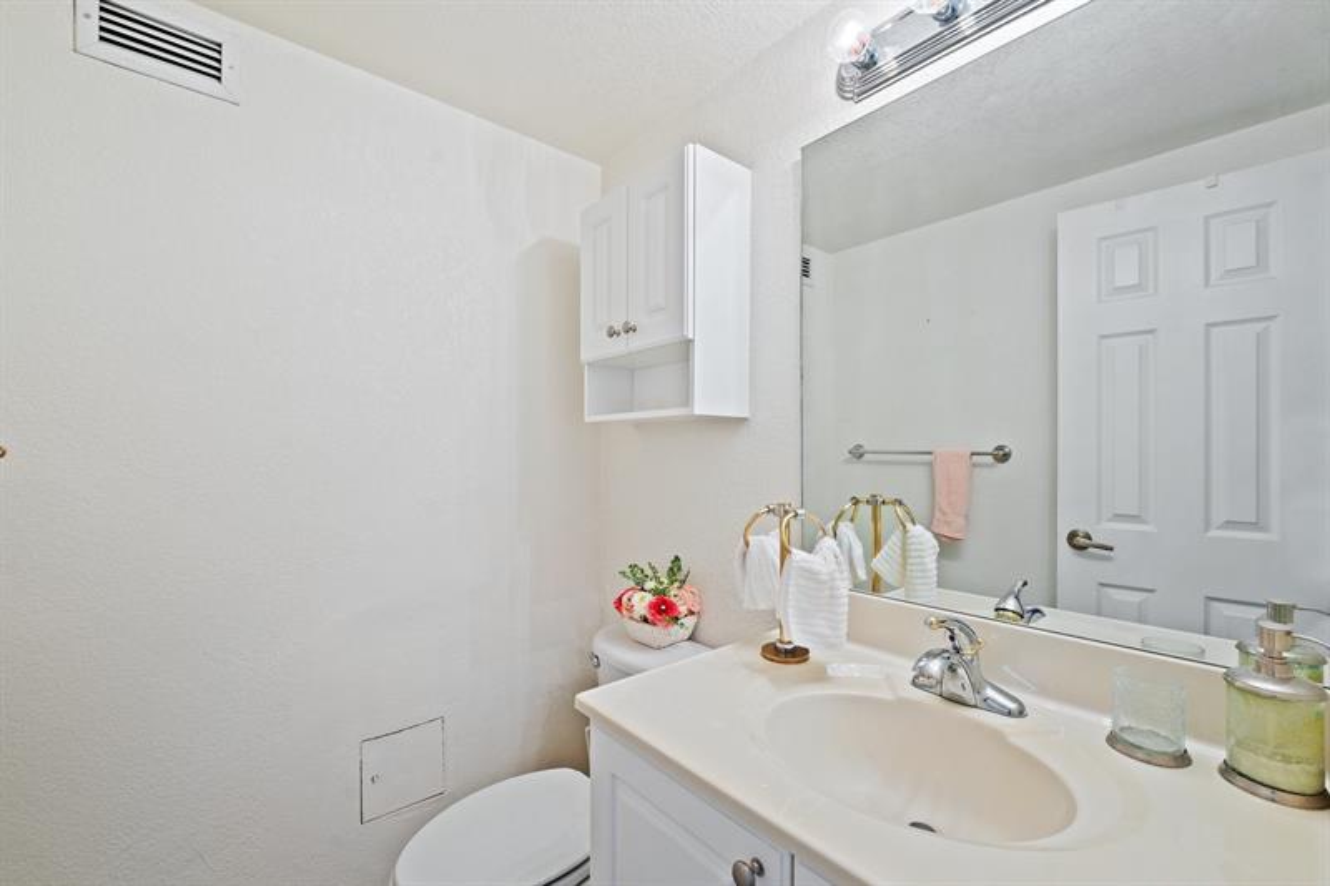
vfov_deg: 81.2
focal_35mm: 14
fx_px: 517
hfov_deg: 104.3
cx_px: 665
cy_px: 443
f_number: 8
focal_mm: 14
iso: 640
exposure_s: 1/13
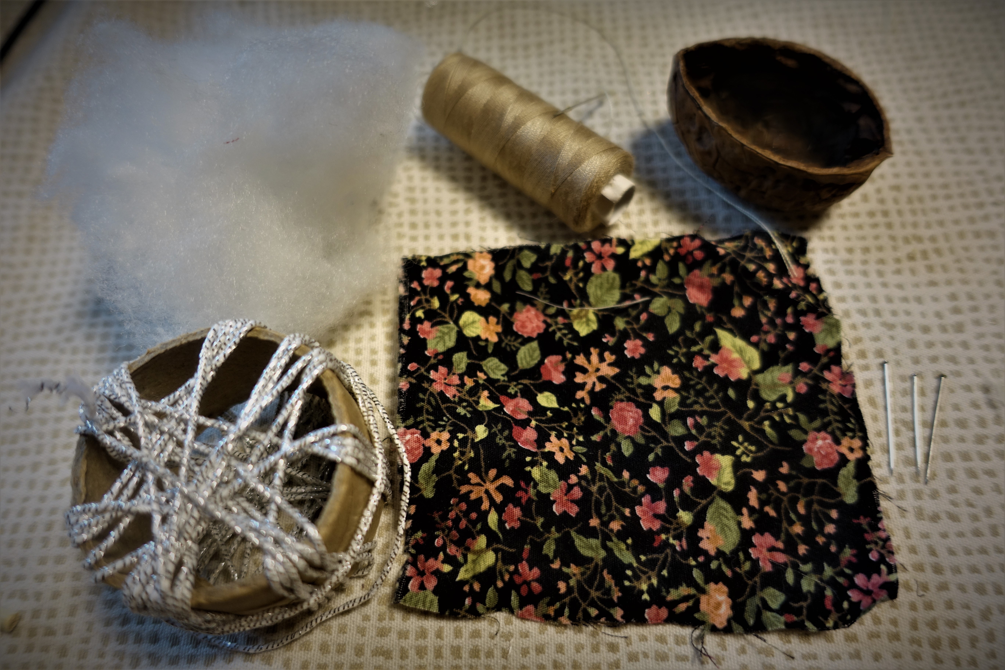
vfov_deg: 53.1
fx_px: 670
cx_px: 502
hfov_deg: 73.7
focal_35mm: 24
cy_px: 335
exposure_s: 1/30
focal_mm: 8.8
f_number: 1.8
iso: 160
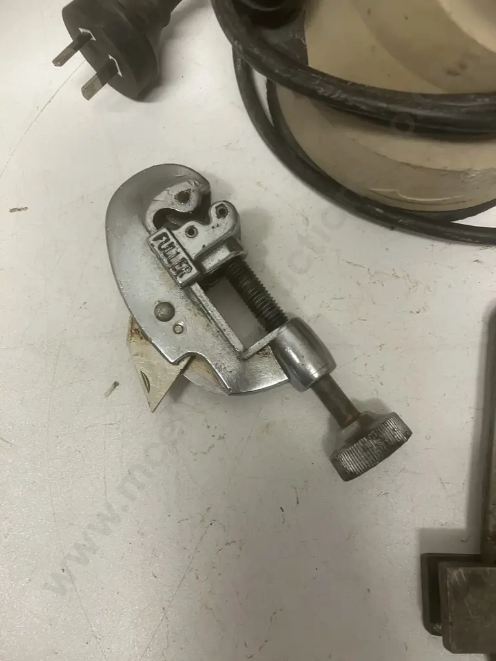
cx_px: 248
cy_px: 330
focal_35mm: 28
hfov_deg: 49.7
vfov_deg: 63.4
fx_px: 535
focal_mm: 3.99
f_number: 1.8
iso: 80
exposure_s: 1/50
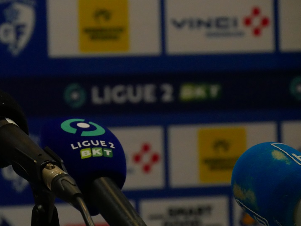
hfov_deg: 6.7
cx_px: 61
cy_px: 142
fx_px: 2557
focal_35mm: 294
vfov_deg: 5.1
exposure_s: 1/640
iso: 3200
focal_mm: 88
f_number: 5.4
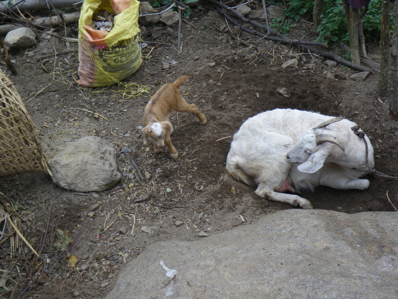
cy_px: 150
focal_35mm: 62
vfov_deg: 23.7
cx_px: 199
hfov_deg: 31.2
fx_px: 713
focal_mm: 11.1
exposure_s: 1/125
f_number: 4.6
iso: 50
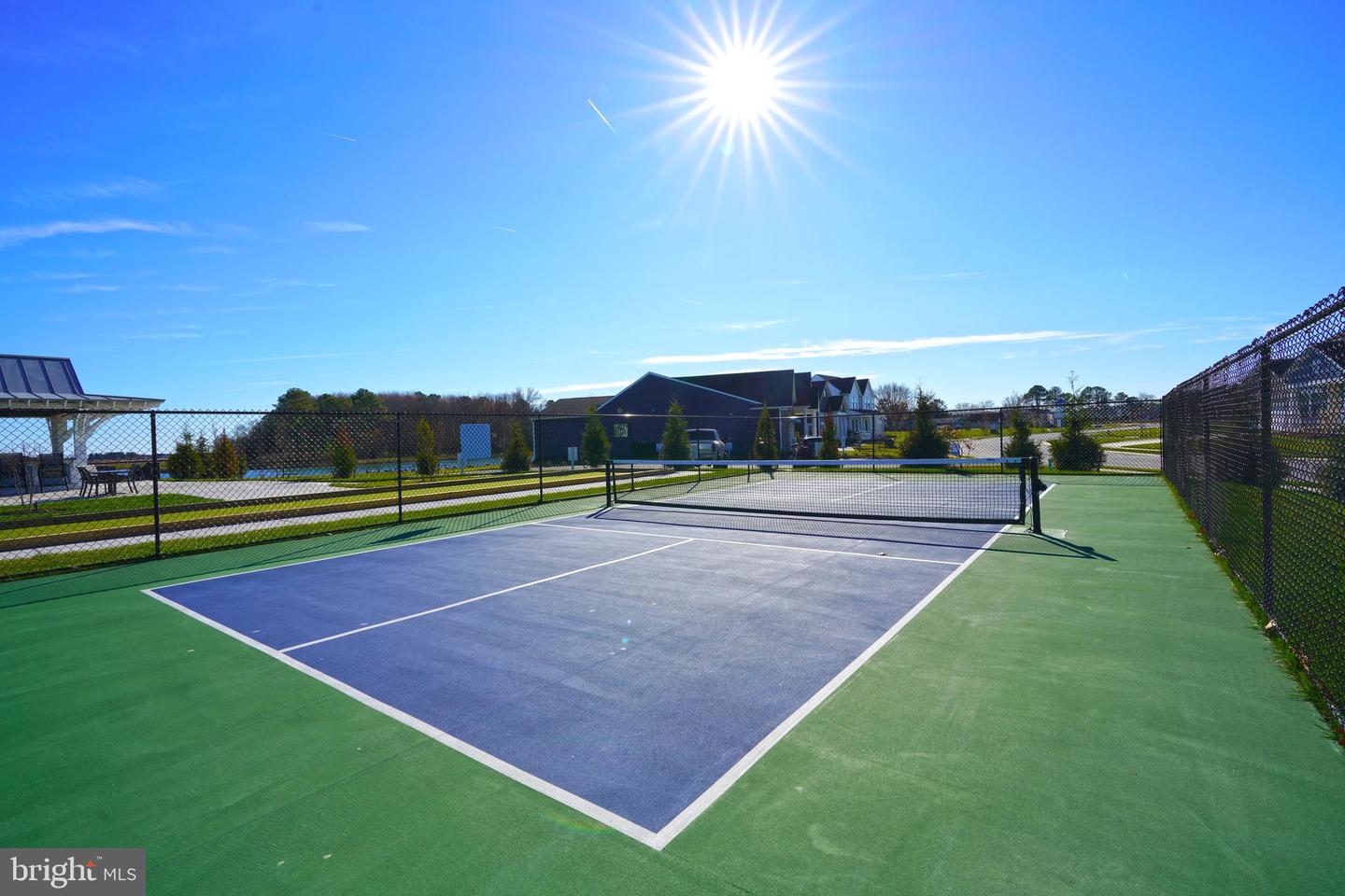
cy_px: 448
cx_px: 672
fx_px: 598
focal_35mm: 16
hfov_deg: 96.7
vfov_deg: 73.7
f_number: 10
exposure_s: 1/250
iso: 100
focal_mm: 16
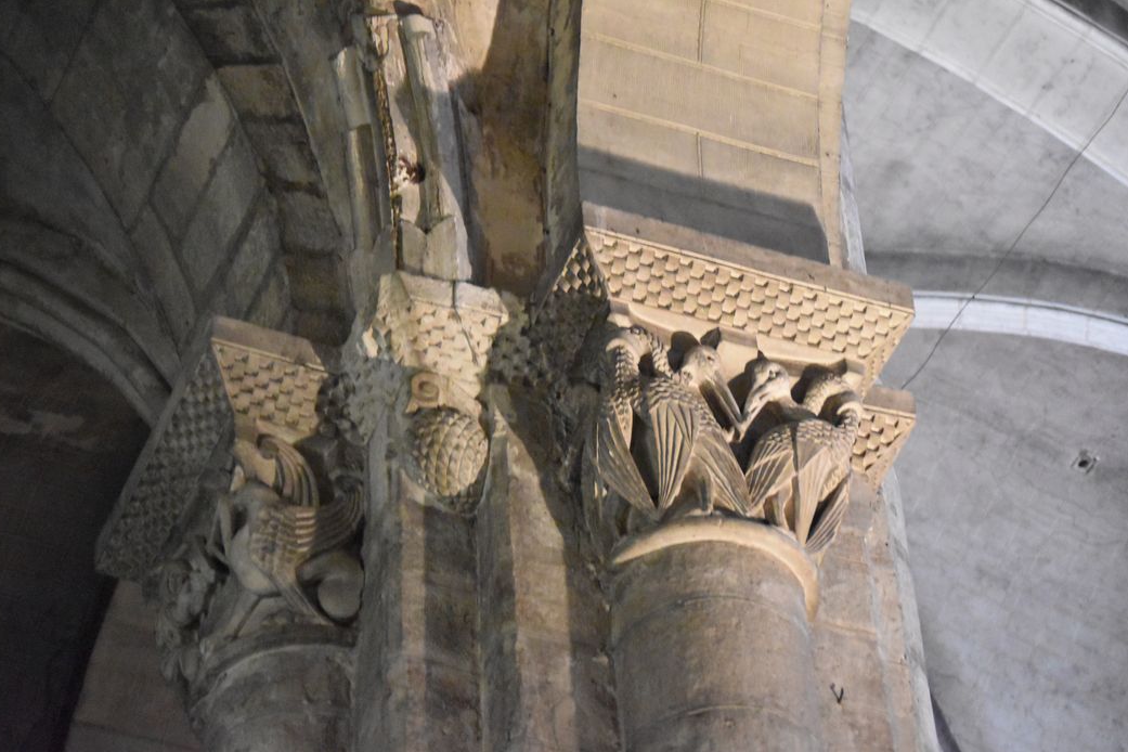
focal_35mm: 121
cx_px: 560
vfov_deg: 11.3
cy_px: 377
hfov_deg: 16.9
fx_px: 3791
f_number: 4.5
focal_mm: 80
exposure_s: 1/60
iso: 12800
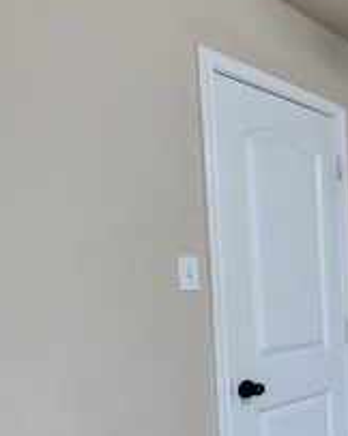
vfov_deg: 44.8
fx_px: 516
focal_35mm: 40
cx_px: 668
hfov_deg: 20.5
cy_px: 309
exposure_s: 1/60
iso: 400
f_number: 2.2
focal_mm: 2.2
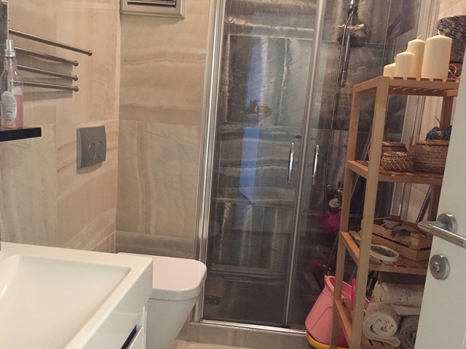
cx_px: 233
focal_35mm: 29
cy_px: 174
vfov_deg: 48.2
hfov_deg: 61.7
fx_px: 390
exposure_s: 1/17
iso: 400
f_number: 2.2
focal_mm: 4.15
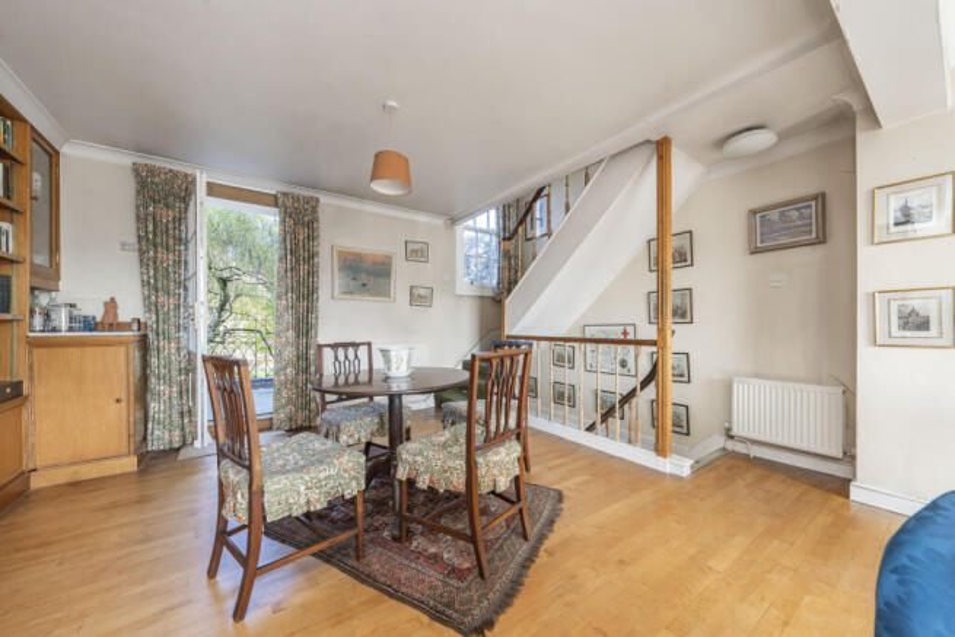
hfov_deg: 112.6
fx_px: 318
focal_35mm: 12
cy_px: 318
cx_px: 478
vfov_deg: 90.0
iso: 320
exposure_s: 1/13
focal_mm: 12
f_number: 9
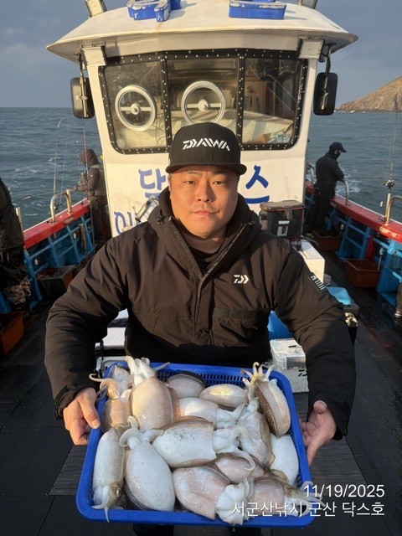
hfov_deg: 56.8
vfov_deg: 71.6
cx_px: 201
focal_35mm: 24
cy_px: 268
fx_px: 372
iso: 80
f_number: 1.78
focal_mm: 6.76
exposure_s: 1/1618
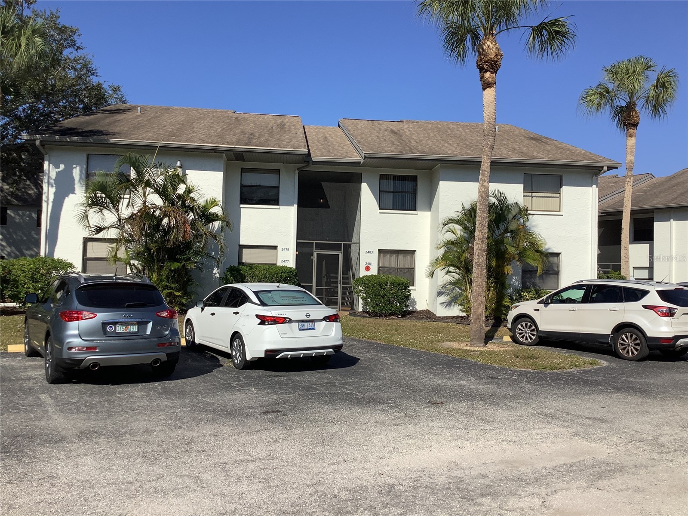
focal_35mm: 31
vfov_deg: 45.4
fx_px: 616
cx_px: 344
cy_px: 258
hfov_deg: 58.4
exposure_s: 1/2037
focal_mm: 3.3
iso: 25
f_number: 2.4
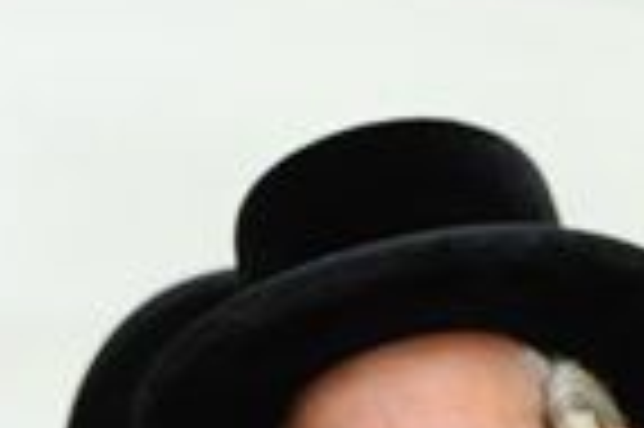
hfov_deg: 9.8
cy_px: 966
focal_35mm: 208
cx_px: -126
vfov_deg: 6.3
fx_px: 3717
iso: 1000
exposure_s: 1/200
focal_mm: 29
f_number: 3.5
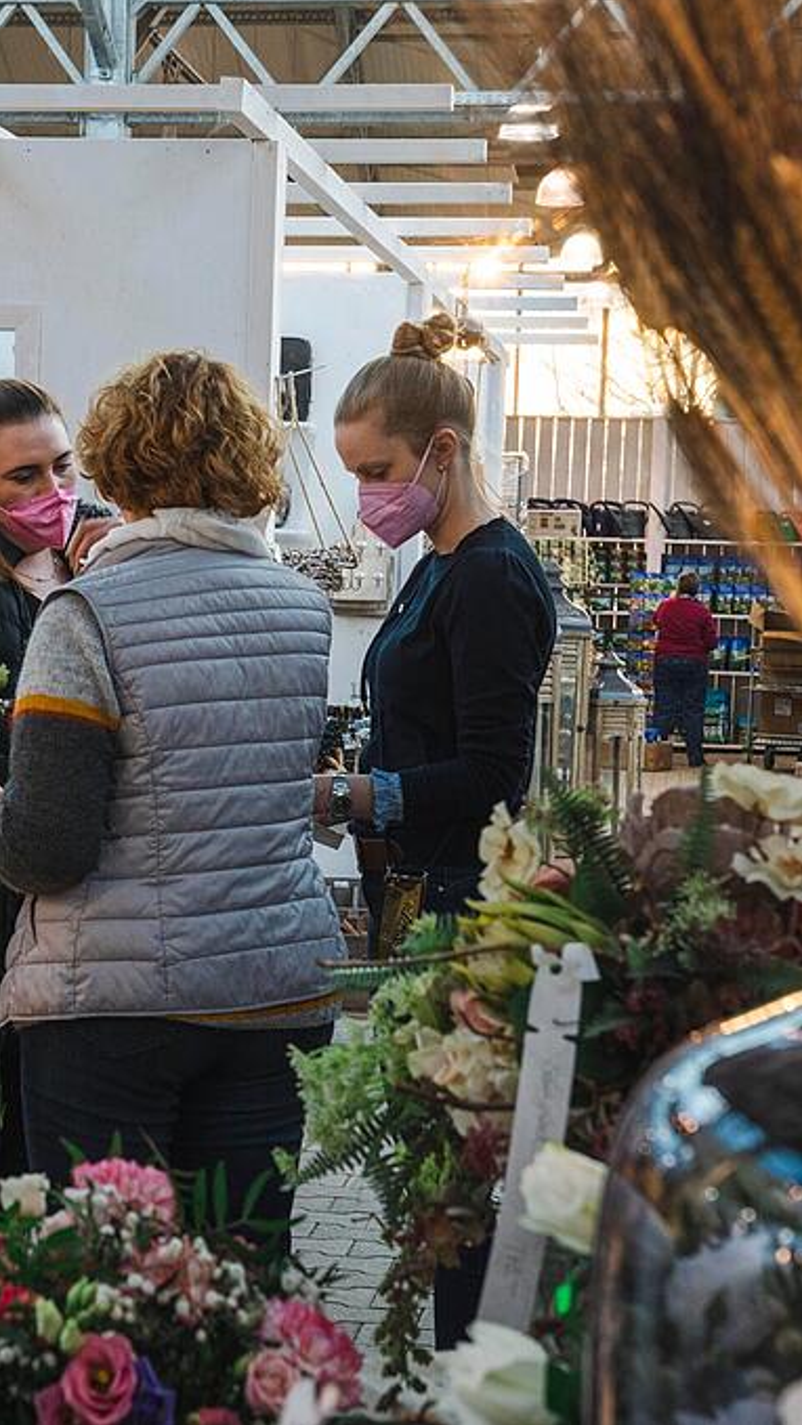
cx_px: 199
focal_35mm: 79
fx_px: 2986
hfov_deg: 15.2
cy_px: 710
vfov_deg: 26.8
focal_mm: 50
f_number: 8
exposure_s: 1/60
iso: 800
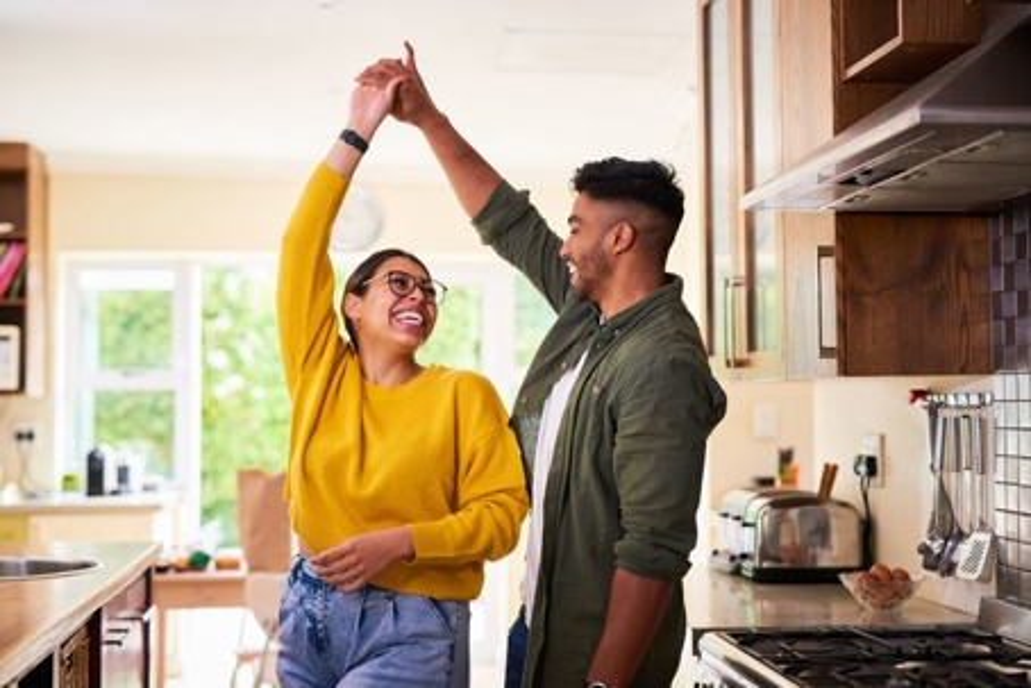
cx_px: 516
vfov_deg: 27.0
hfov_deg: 39.6
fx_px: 1432
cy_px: 344
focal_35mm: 50
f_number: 2
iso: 320
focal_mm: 50
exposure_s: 1/320
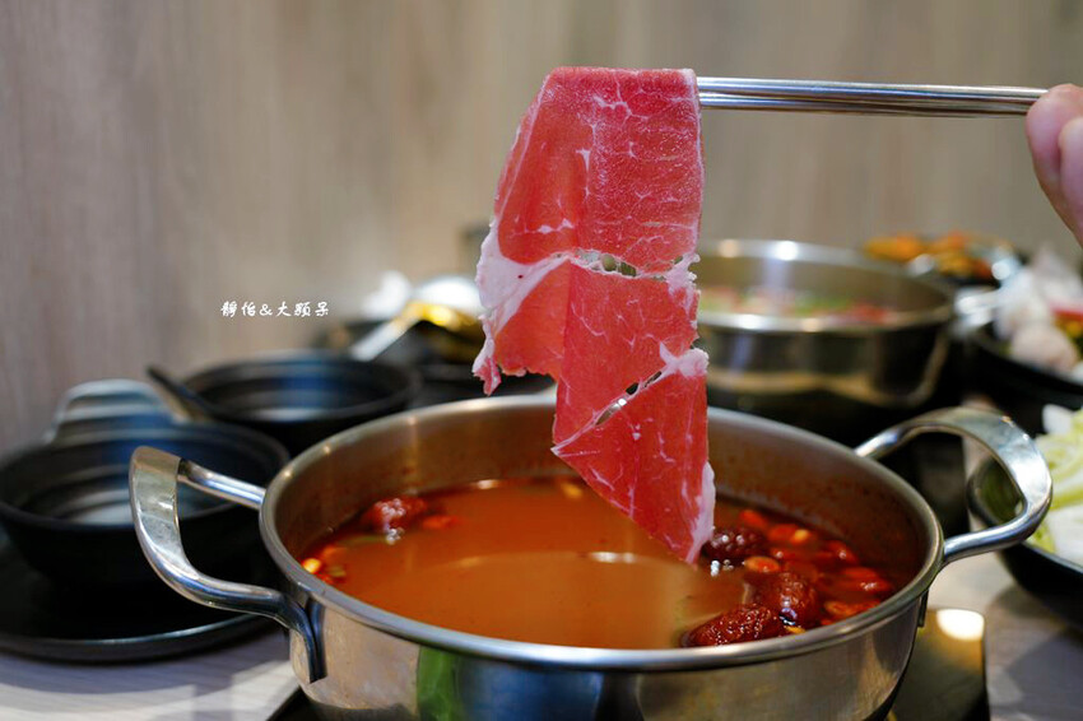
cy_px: 360
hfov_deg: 46.4
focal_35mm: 42
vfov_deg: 31.9
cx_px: 542
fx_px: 1263
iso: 320
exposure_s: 1/60
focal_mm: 42
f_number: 4.5
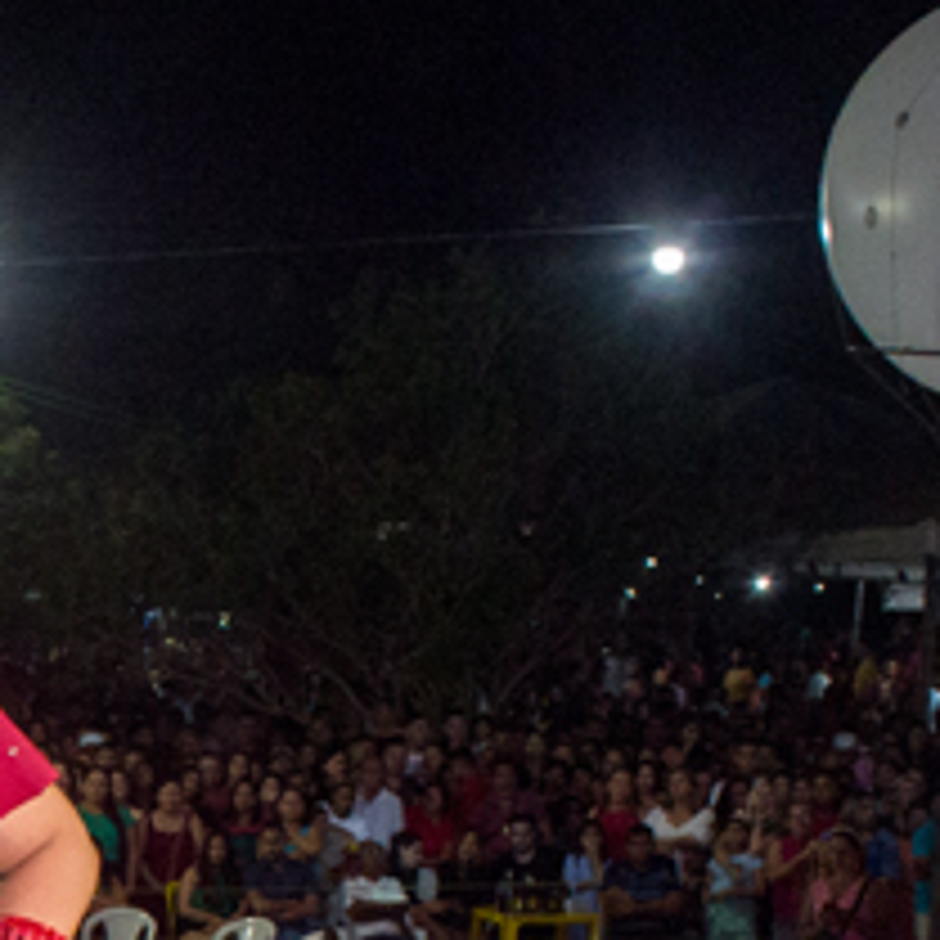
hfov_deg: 13.4
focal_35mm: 122
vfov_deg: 14.0
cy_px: 1037
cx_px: -495
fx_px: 3748
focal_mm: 20
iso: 1600
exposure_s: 1/60
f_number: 8
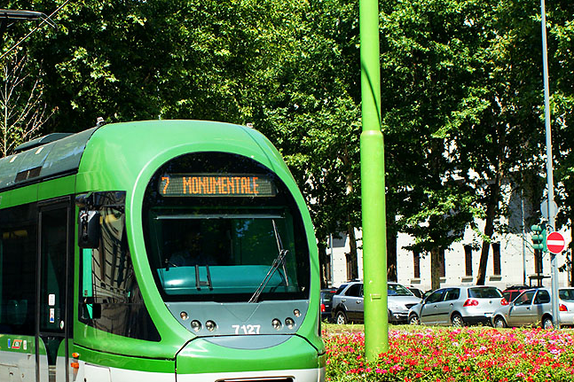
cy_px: 251
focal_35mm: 95
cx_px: 136
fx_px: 1514
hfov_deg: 21.3
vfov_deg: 14.4
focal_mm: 40
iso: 200
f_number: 4.5
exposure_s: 1/640
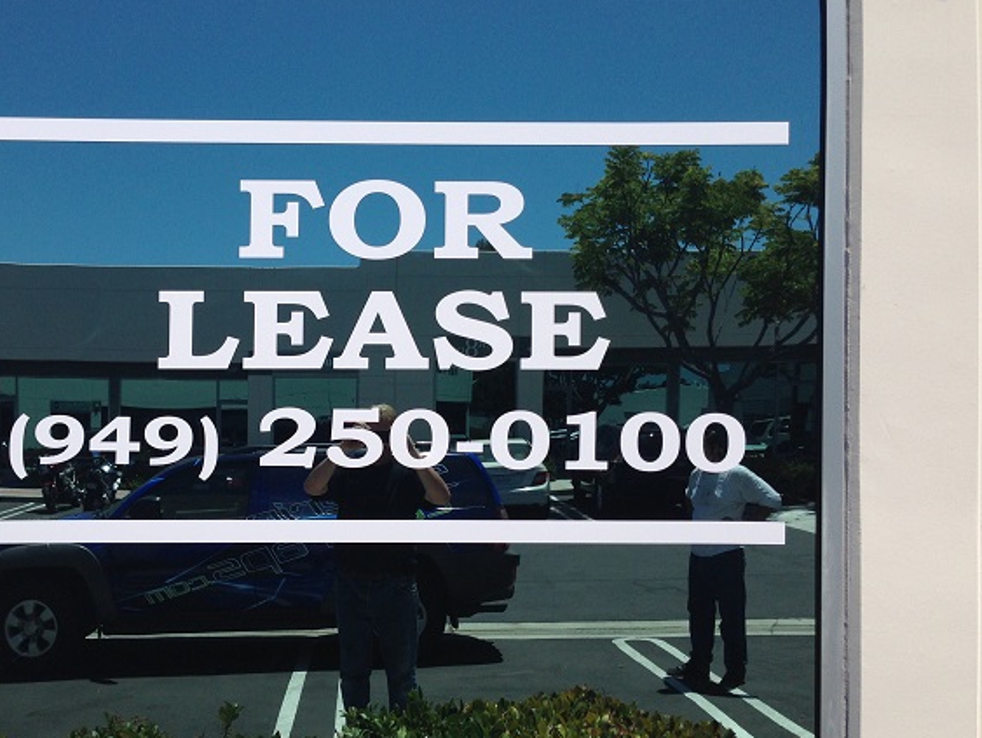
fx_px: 1164
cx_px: 385
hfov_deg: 45.5
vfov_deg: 35.2
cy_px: 397
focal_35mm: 41
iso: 50
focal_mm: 4.12
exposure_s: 1/1869
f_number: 2.4
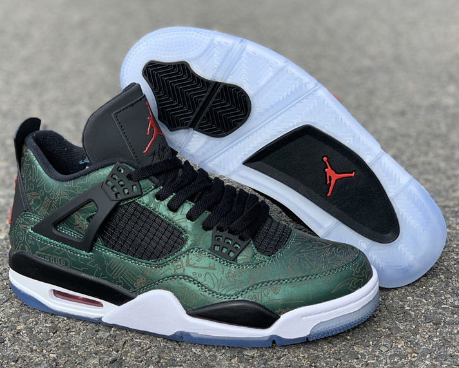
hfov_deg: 33.0
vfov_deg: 26.7
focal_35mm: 57
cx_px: 220
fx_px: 775
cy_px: 188
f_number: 2.4
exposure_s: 1/564
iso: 16
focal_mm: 6
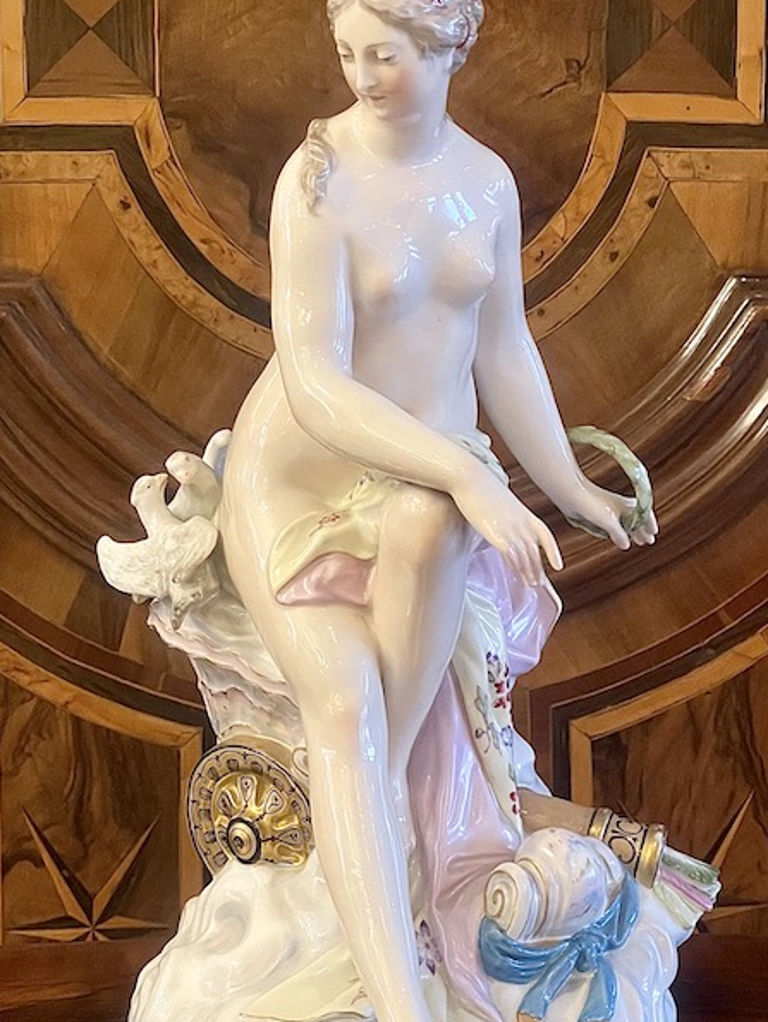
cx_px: 421
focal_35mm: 86
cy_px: 560
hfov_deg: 17.2
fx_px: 2541
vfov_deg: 22.7
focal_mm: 7.5
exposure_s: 1/50
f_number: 2.2
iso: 500
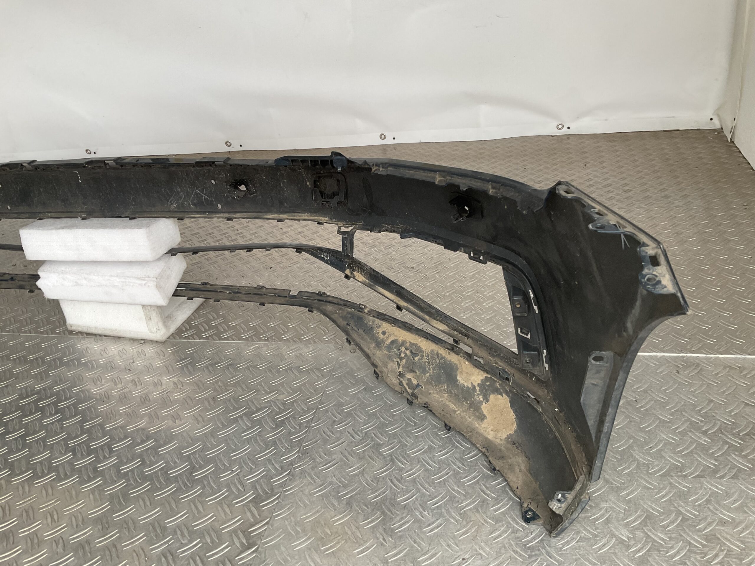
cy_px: 283
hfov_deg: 61.7
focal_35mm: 29
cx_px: 378
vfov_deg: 48.2
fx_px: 633
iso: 64
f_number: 1.8
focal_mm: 3
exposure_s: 1/120
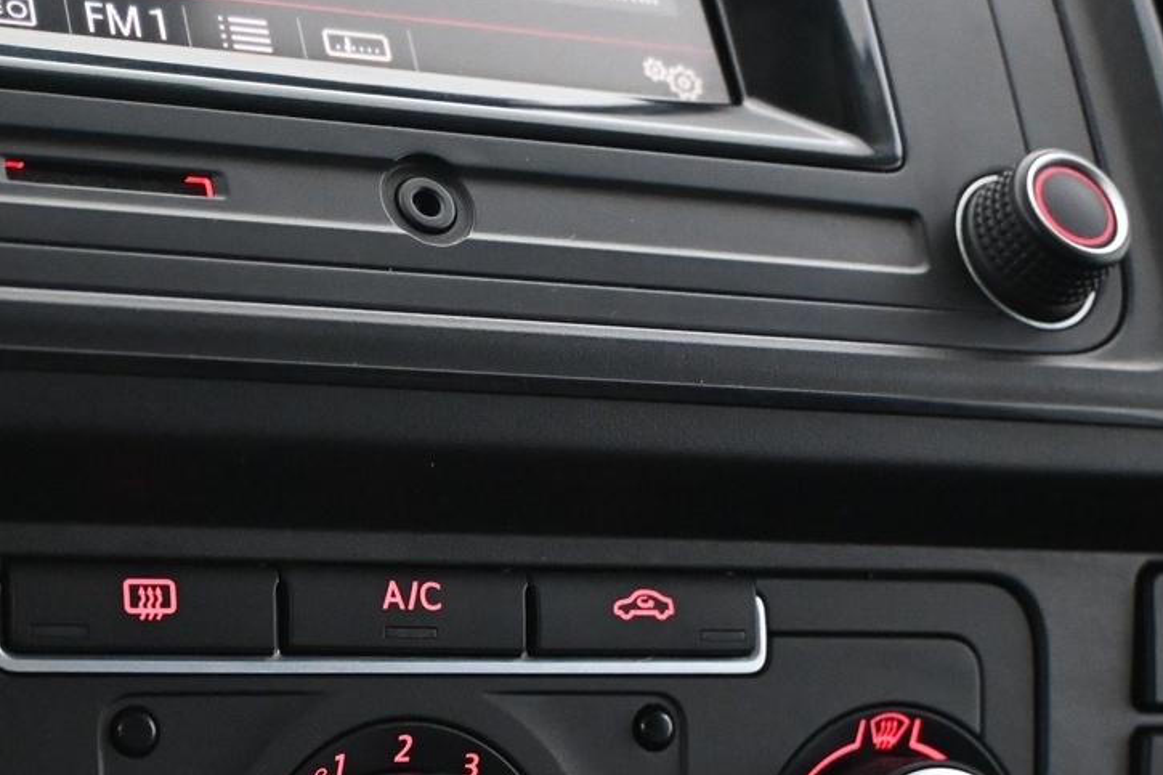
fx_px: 2491
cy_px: 730
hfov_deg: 25.9
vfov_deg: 17.4
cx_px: 247
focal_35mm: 77
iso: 5000
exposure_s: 1/40
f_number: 4.2
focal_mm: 23
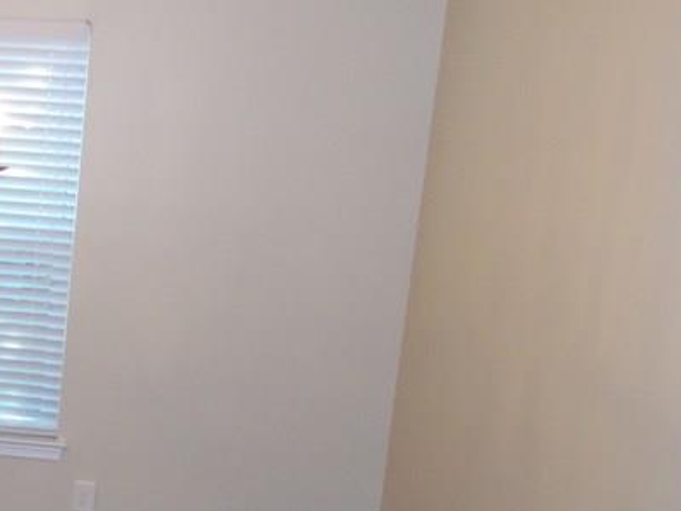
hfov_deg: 25.4
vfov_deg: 21.7
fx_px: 1318
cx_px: -180
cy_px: 384
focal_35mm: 67
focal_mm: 4.6
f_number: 3.2
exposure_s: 1/25
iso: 220
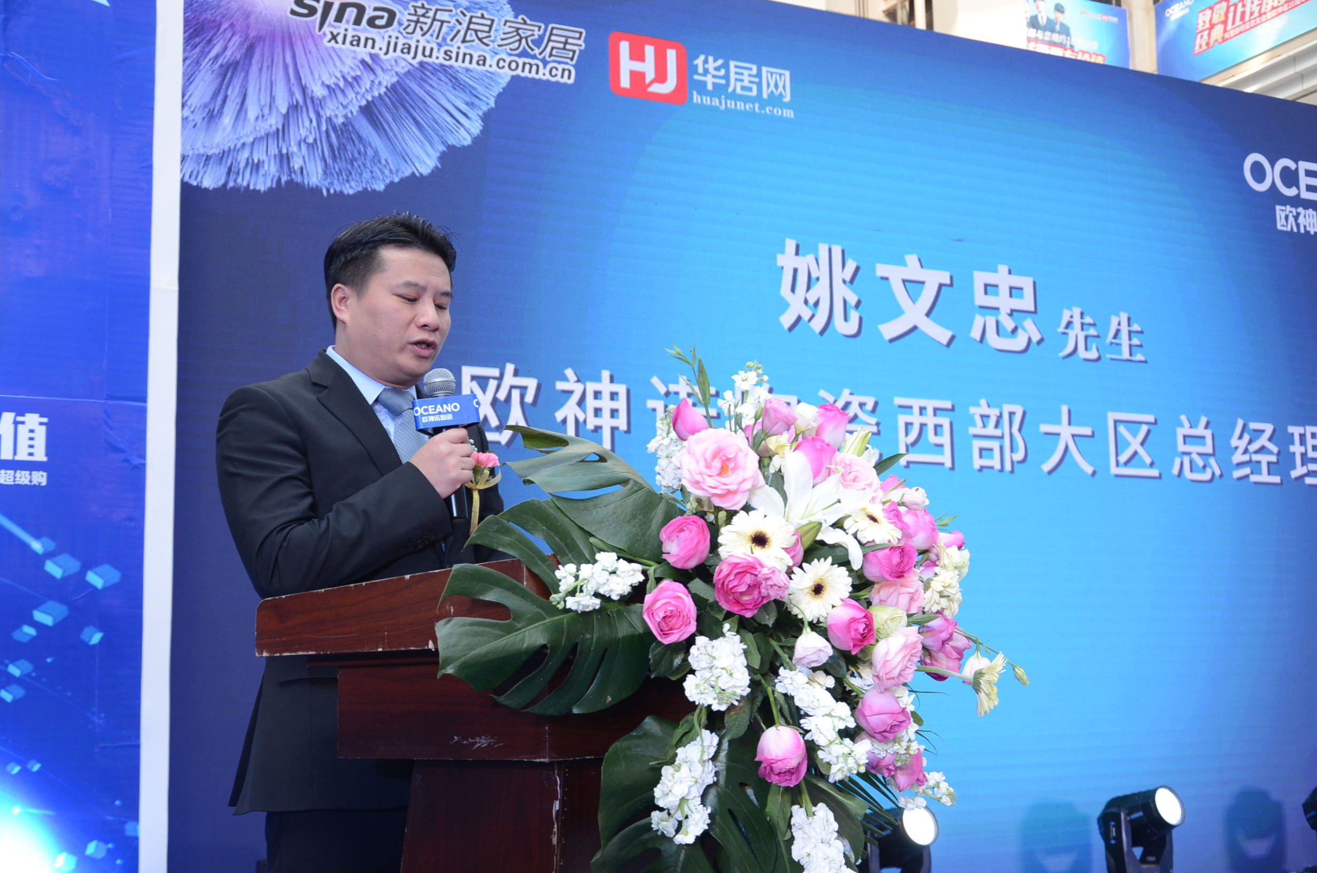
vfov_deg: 29.7
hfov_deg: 43.7
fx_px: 1643
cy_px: 436
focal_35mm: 45
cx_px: 658
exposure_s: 1/100
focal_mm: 30
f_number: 5
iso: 560
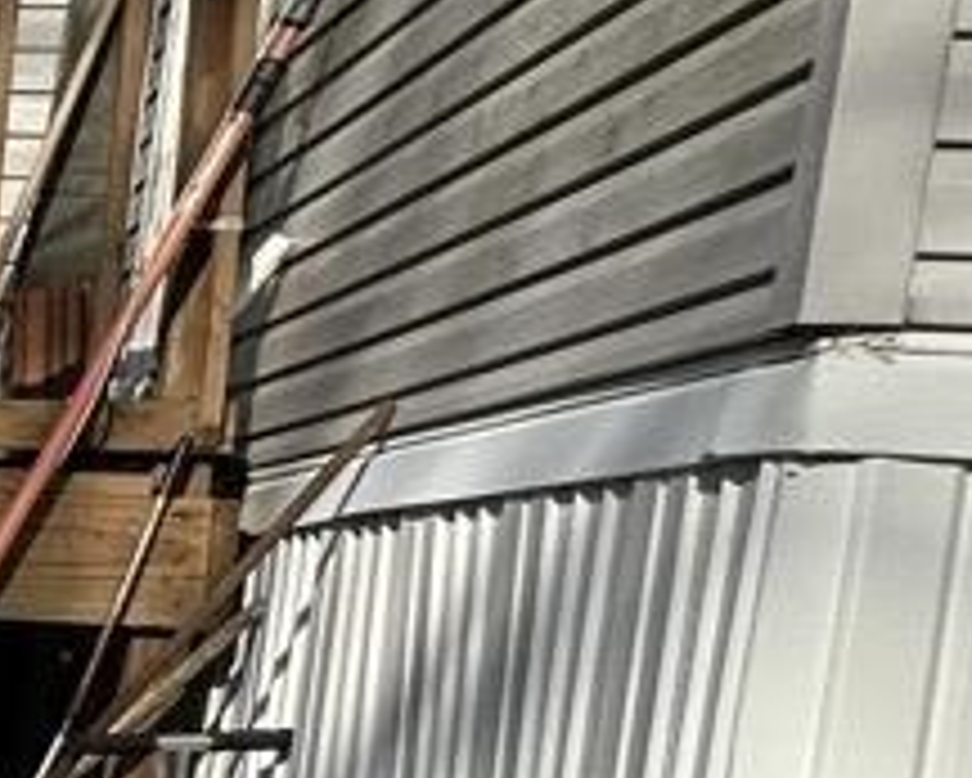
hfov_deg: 14.5
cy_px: 720
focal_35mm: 81
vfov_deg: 18.6
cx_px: -1404
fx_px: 2331
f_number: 2.2
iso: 50
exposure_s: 1/2020
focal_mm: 2.22
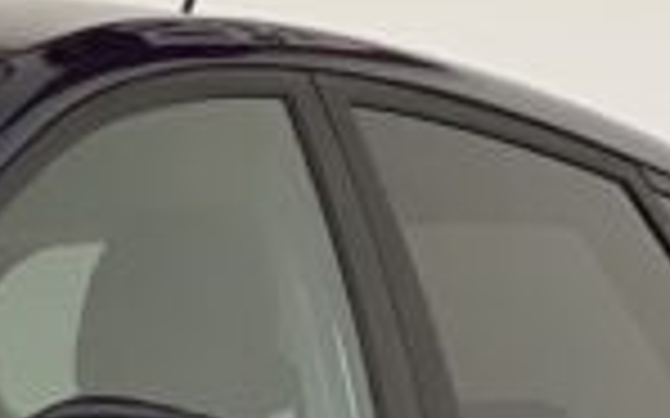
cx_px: -692
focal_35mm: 439
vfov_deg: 3.0
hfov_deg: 4.7
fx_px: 8013
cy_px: 472
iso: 400
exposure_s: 1/40
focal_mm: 9
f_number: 2.8
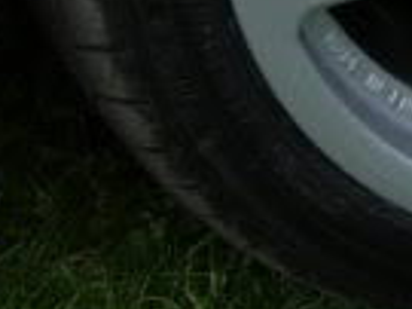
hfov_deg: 6.2
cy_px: -147
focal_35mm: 312
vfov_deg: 4.7
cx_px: 760
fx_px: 3710
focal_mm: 8.5
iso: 64
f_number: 2.9
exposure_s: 1/995
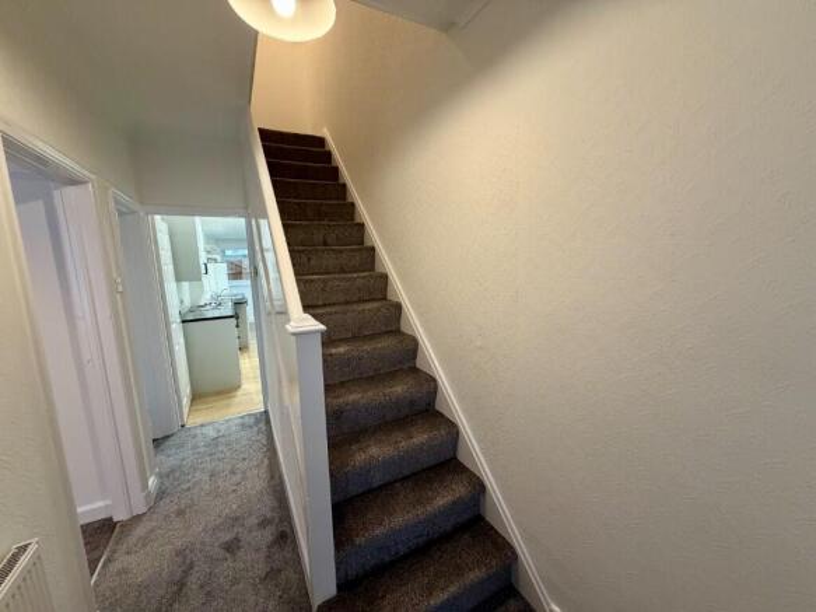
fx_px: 330
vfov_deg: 85.7
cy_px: 306
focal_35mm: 14
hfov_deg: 102.1
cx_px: 408
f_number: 2.2
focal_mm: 2.22
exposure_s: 1/100
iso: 320
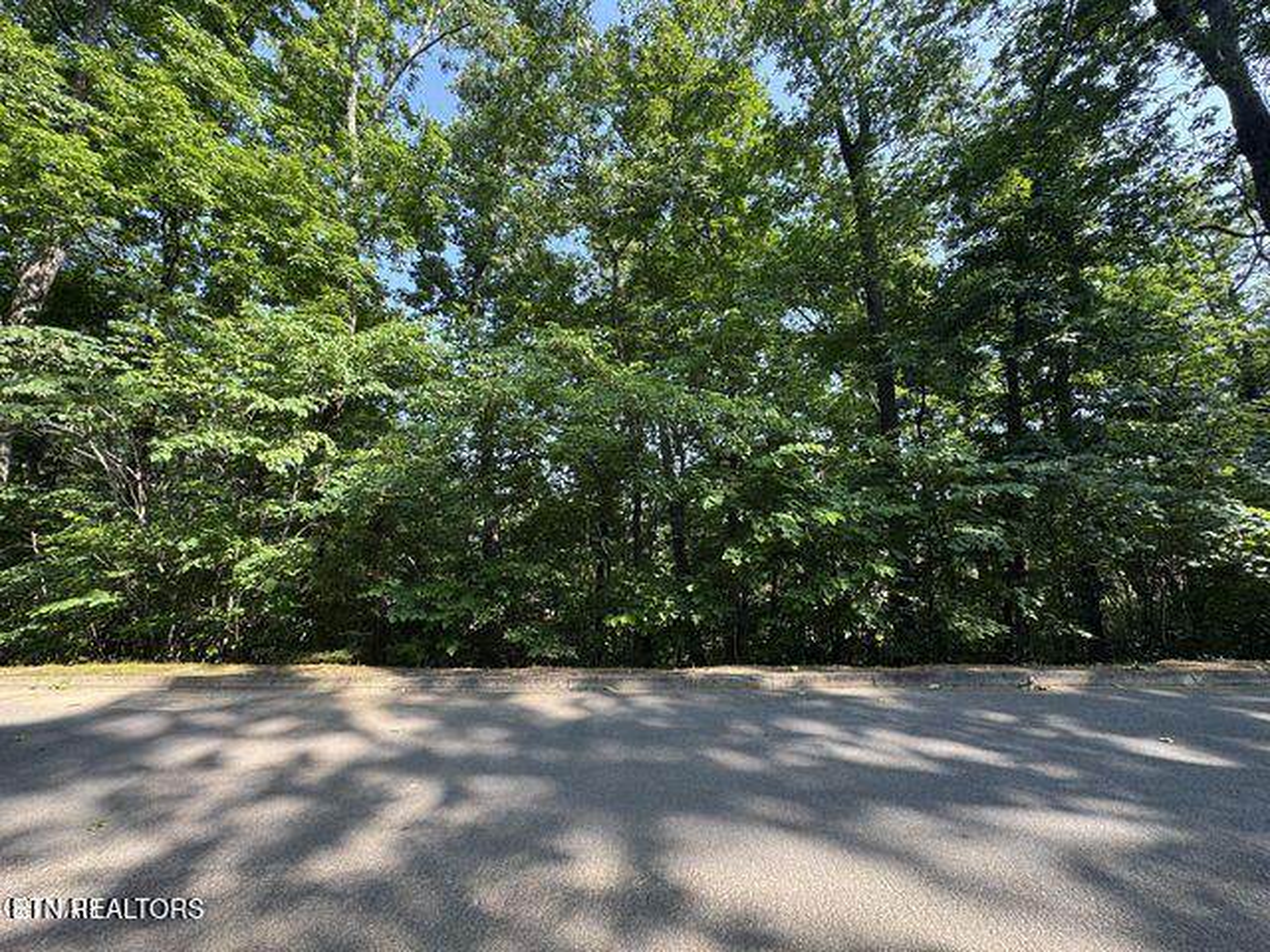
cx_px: 635
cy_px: 476
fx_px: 514
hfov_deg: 102.1
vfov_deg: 85.7
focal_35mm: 14
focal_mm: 2.22
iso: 40
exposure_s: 1/128
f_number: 2.2
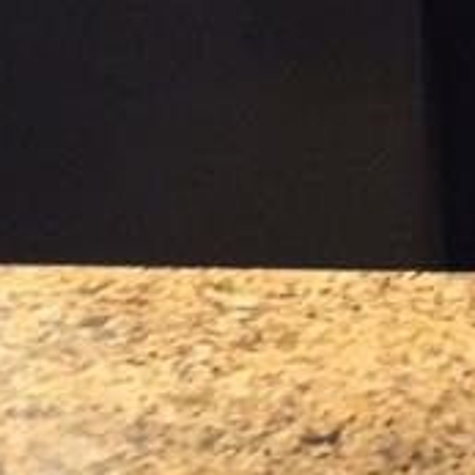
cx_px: 939
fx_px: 2360
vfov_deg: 10.6
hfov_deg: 10.6
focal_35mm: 152
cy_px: -445
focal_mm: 4.15
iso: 160
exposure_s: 1/30
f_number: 2.2
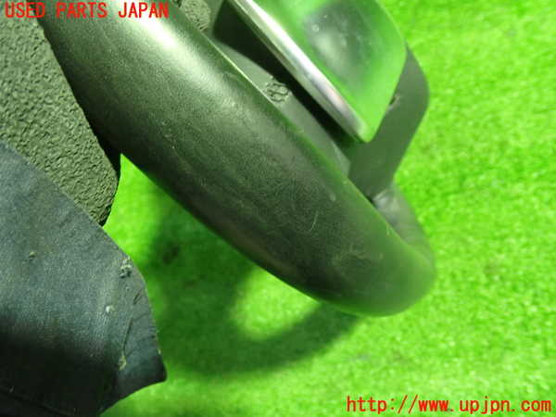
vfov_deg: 46.8
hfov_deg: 60.0
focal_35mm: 30
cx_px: 278
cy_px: 208
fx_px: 482
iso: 800
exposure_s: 1/25
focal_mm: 5.4
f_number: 2.3
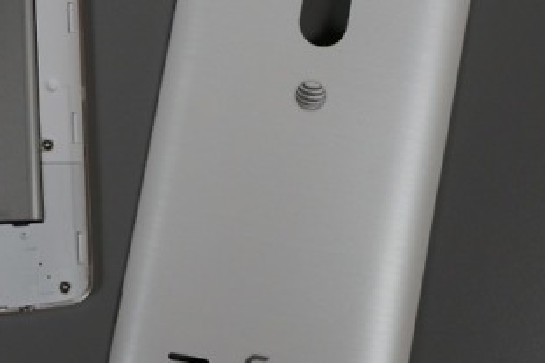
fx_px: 1679
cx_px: 147
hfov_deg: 18.3
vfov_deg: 12.3
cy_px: 96
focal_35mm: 111
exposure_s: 1/60
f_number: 7.1
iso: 500
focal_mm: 30
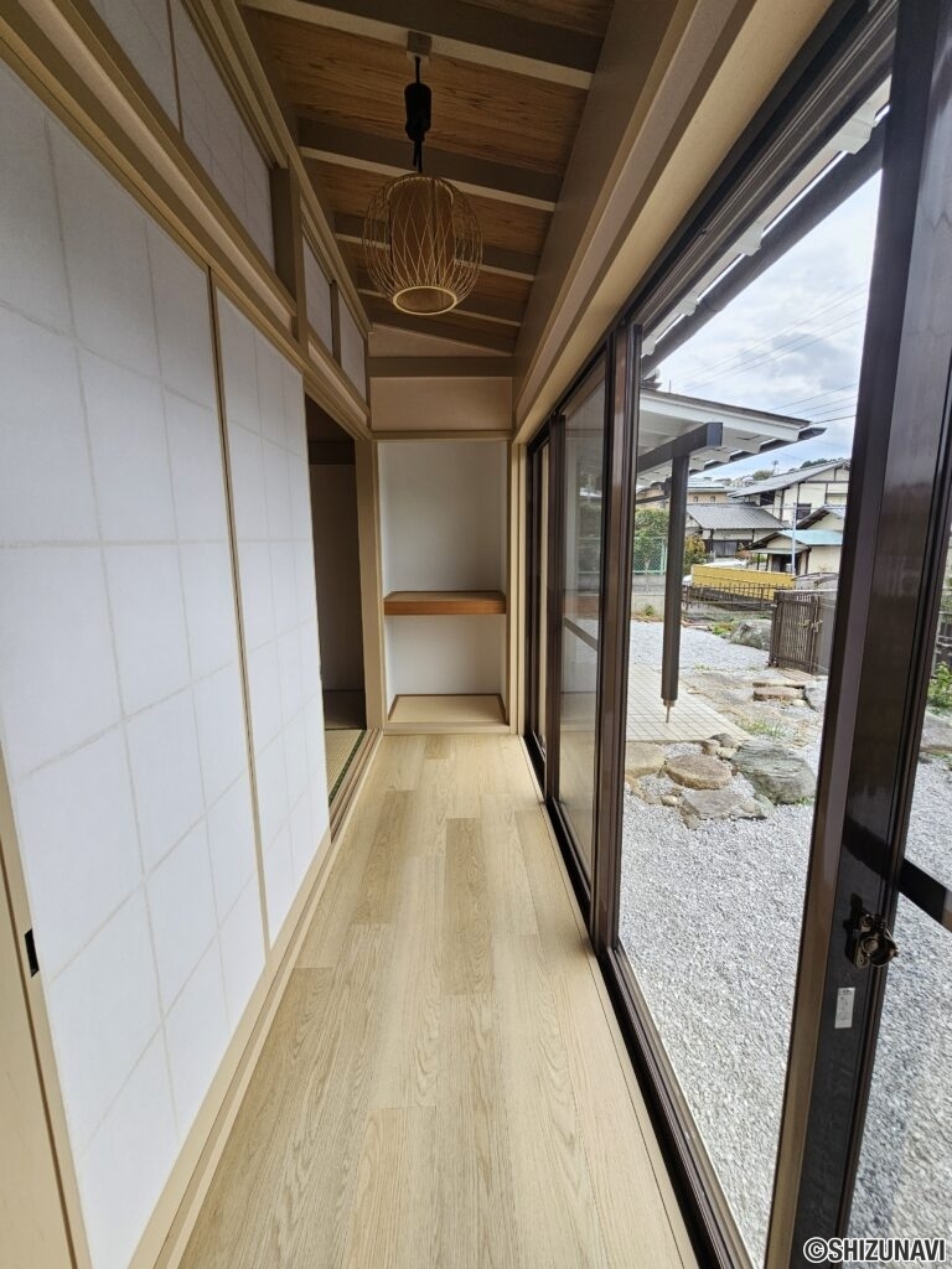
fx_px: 477
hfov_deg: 89.9
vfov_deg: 106.2
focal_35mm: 13
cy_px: 634
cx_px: 476
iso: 50
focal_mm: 2.2
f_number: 2.2
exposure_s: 1/185
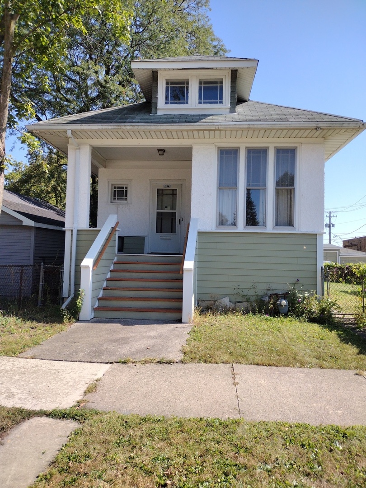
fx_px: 381
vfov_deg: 65.3
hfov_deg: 51.4
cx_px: 183
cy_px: 244
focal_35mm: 27
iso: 100
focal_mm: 4.71
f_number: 1.7
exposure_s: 1/1800
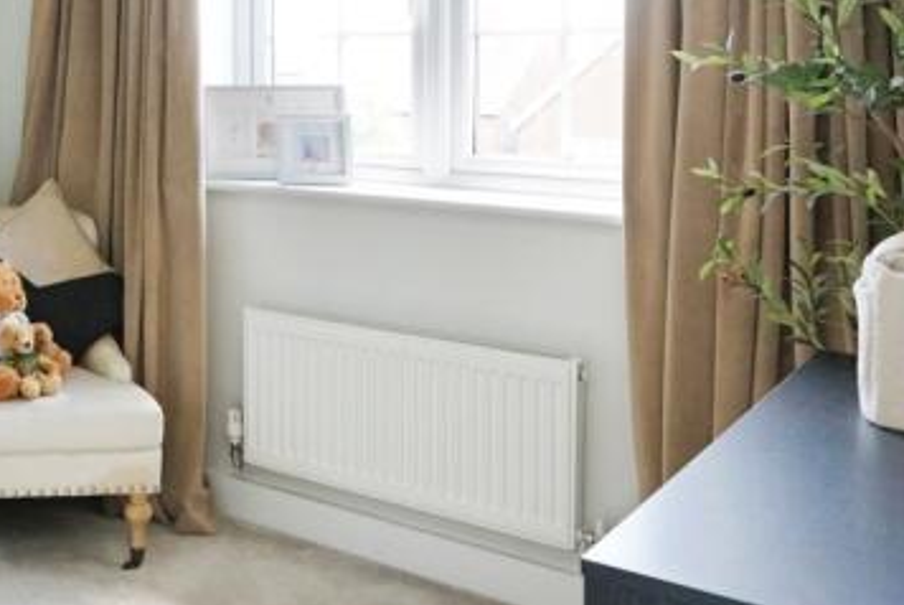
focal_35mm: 46
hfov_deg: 37.5
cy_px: 92
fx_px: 1156
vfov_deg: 28.4
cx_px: -28
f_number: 7.1
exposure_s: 1/100
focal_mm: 16
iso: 2000
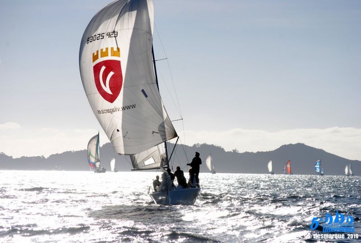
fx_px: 1839
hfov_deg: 11.2
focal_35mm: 183
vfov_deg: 7.5
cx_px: 180
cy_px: 122
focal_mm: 122
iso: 100
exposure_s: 1/1000
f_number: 8
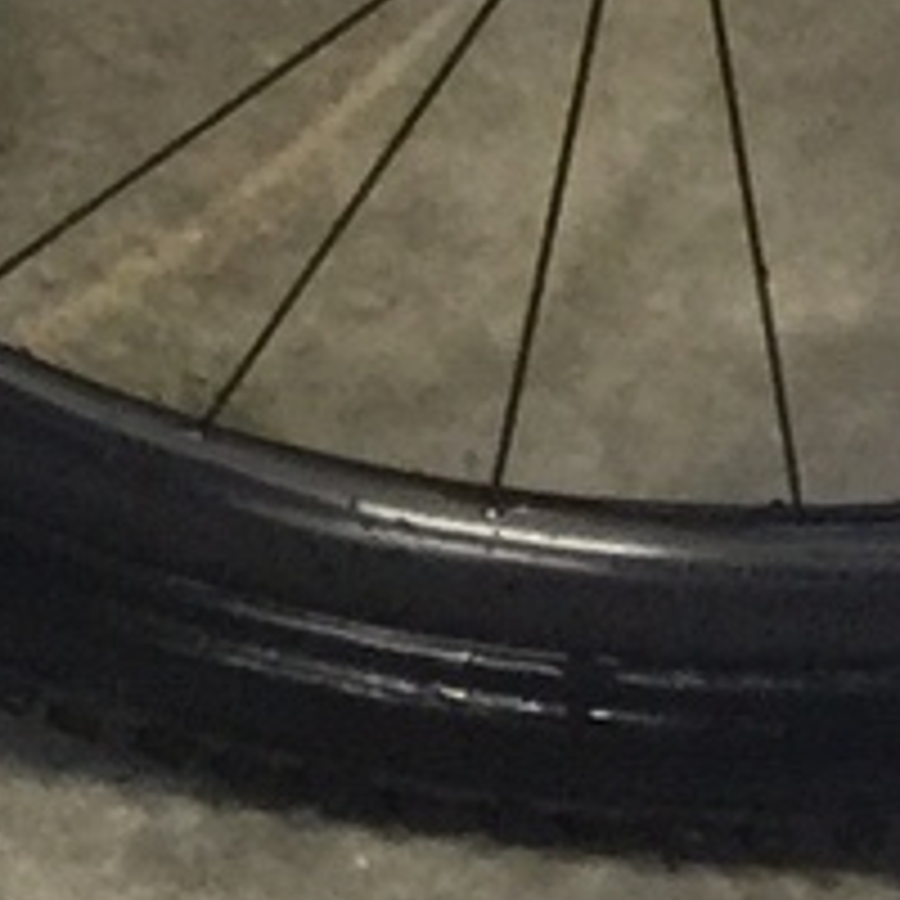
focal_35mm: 263
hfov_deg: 6.2
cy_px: -2210
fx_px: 7736
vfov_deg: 6.0
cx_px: -1611
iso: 50
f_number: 2.2
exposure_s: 1/30
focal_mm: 4.15
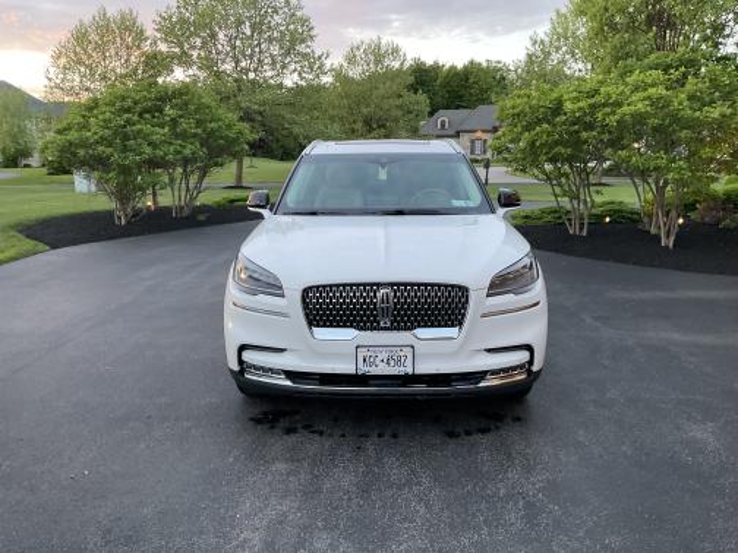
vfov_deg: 48.2
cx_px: 369
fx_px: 618
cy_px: 276
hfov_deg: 61.7
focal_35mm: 29
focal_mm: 3
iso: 125
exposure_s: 1/60
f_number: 1.8
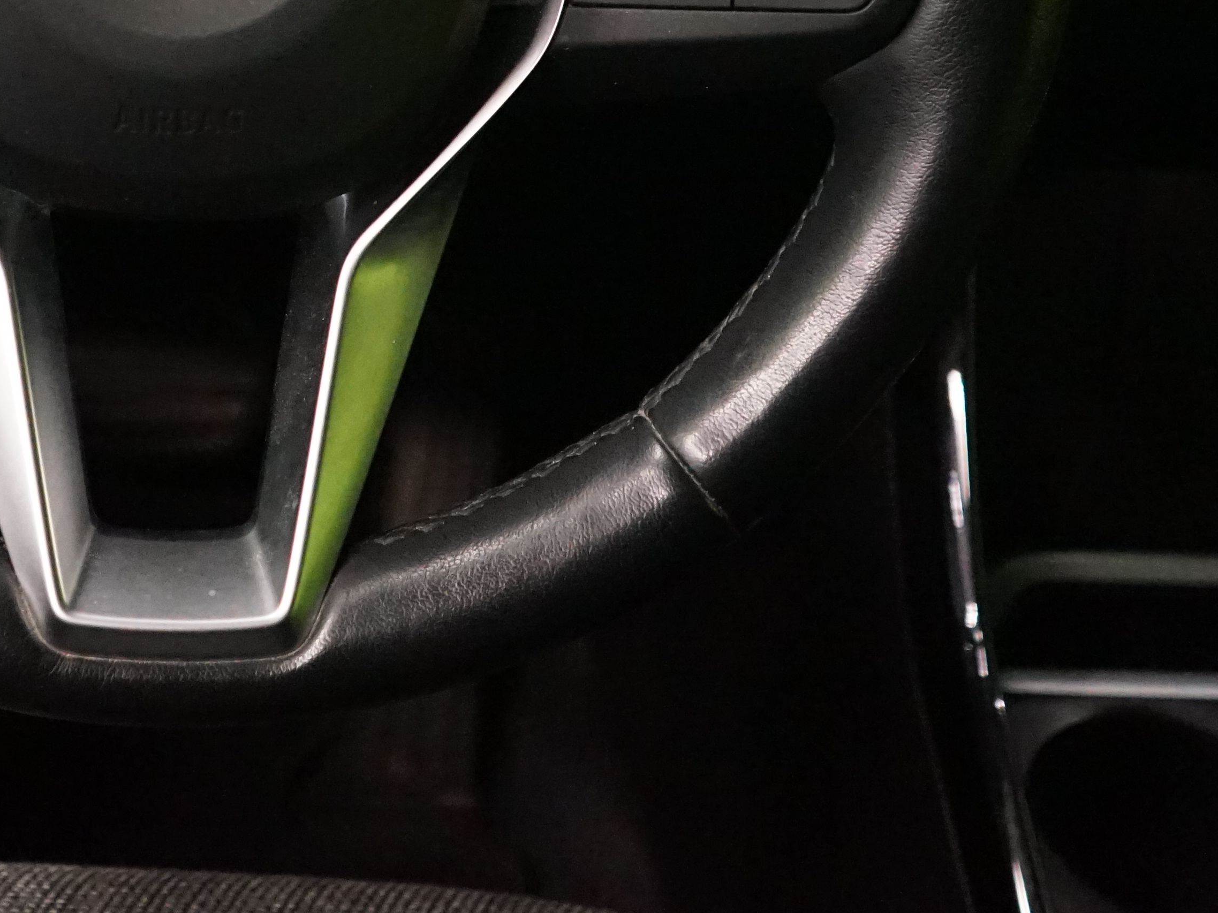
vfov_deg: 19.7
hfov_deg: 26.4
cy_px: -114
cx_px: 93
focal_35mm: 71
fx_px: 2498
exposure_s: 1/80
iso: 6400
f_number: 3.5
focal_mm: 28
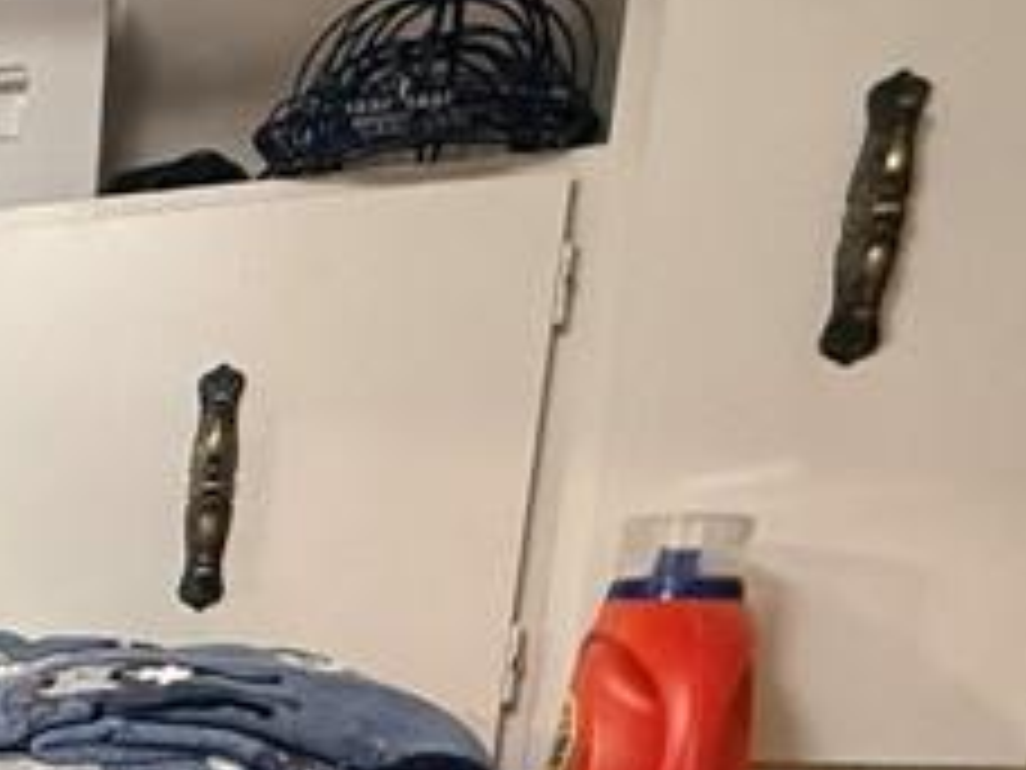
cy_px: 1045
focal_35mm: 63
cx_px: -774
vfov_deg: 20.8
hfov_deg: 21.4
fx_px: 1867
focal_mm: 2.22
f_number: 2.2
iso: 640
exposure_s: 1/60
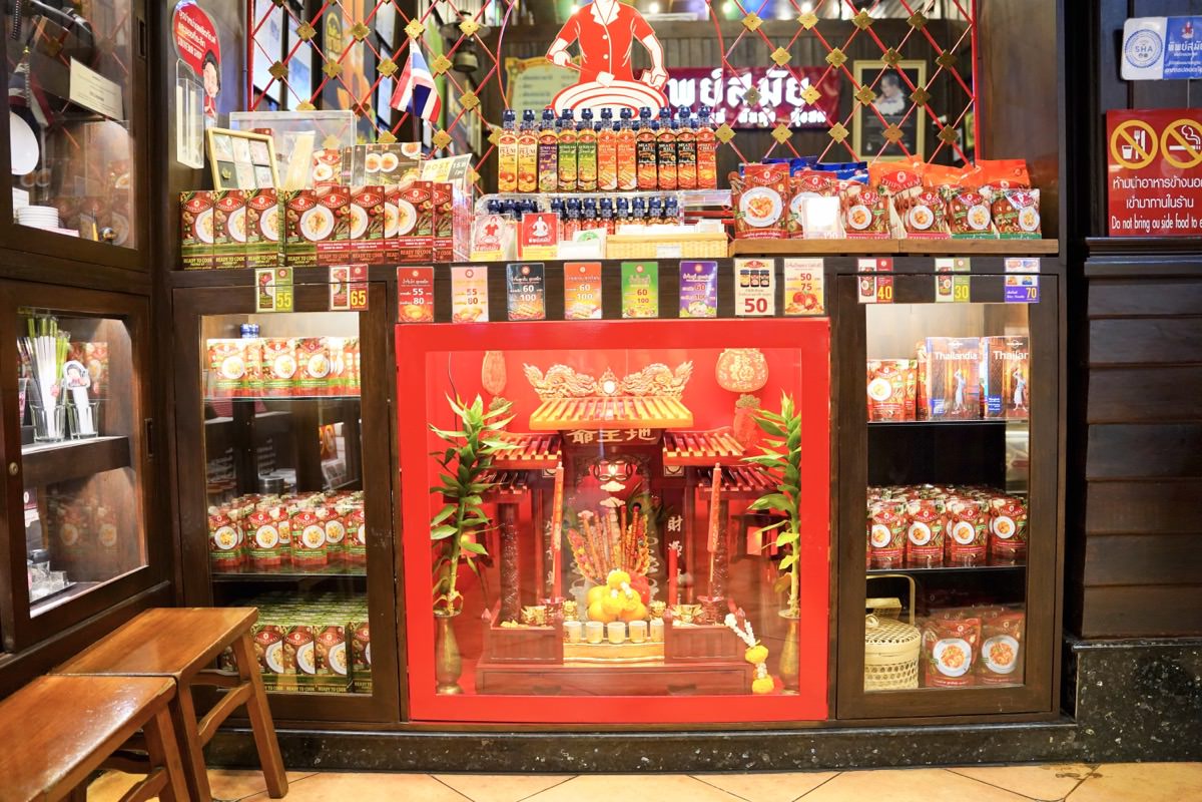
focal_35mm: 28
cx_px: 601
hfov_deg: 65.5
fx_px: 935
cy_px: 401
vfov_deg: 46.4
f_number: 2.8
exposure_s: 1/160
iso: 3200
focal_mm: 28
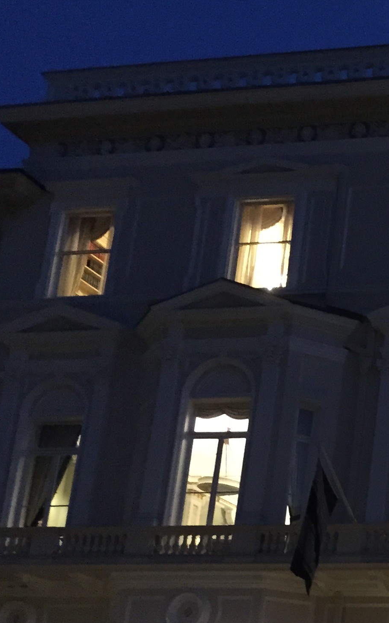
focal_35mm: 69
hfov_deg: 16.1
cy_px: 519
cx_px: 688
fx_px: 1170
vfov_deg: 29.0
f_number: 2.2
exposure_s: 1/15
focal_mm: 4.15
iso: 500
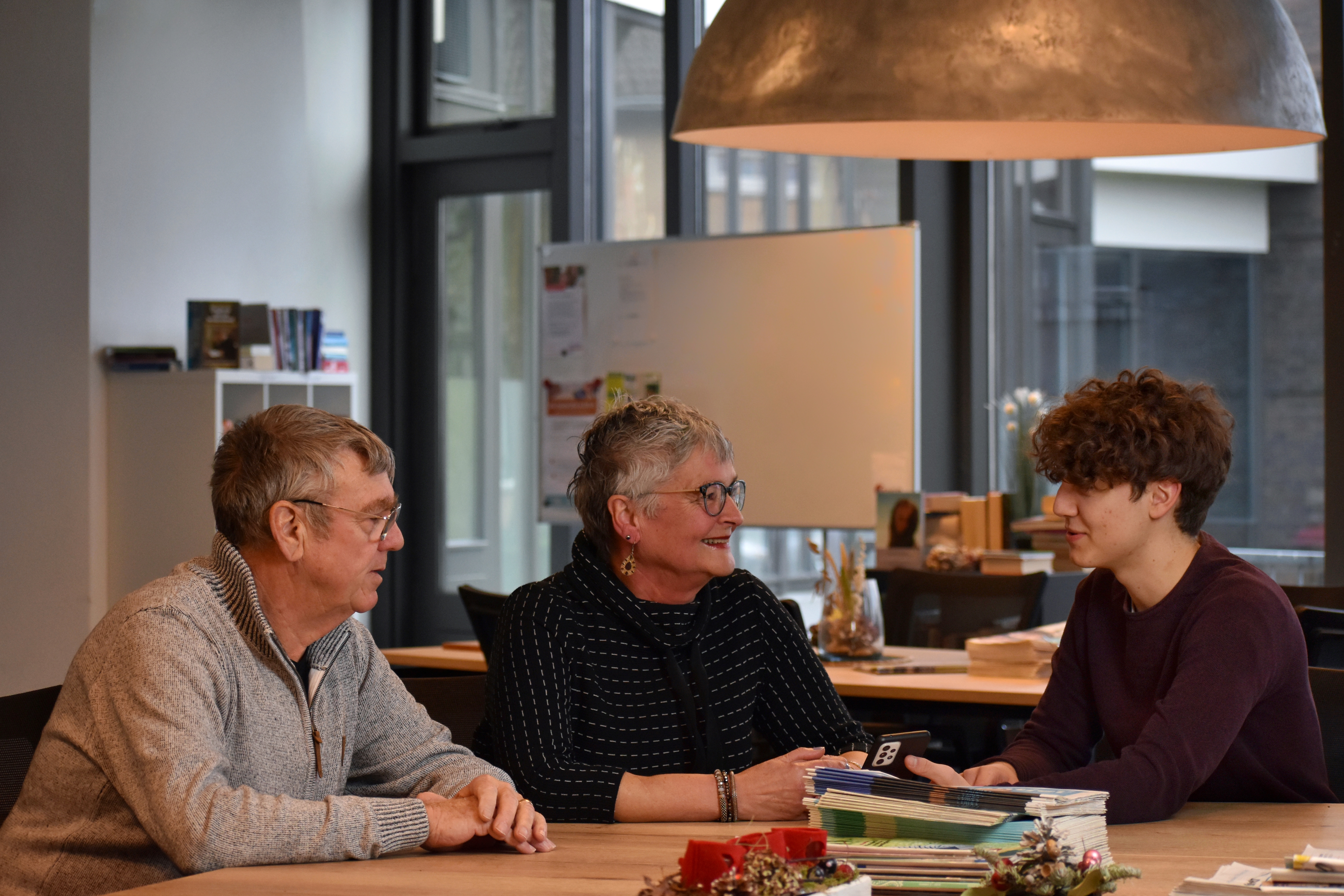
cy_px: 448
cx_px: 672
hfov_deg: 18.9
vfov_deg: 12.7
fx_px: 4032
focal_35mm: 108
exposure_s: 1/125
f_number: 4.8
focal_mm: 72
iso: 1250
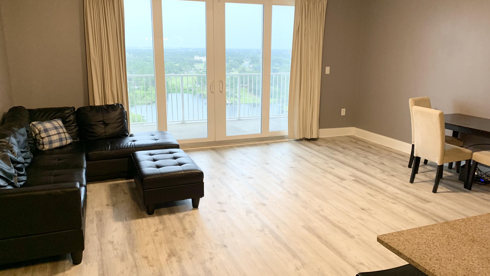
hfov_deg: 66.1
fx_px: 377
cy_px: 150
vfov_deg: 40.1
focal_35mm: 29
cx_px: 251
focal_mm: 4.25
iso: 125
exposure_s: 1/49
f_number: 1.8
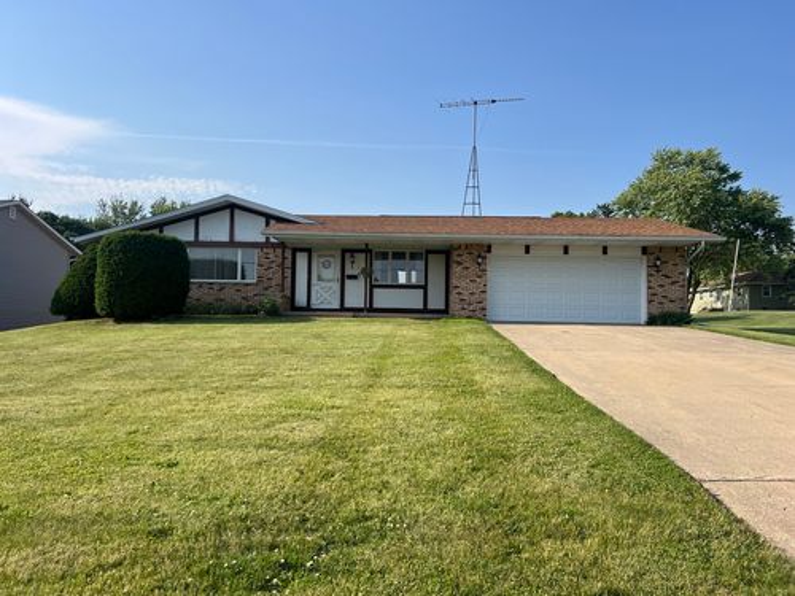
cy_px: 298
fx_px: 597
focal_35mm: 26
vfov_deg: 53.1
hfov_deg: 67.3
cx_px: 398
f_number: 1.5
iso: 50
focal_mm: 5.7
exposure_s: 1/4274
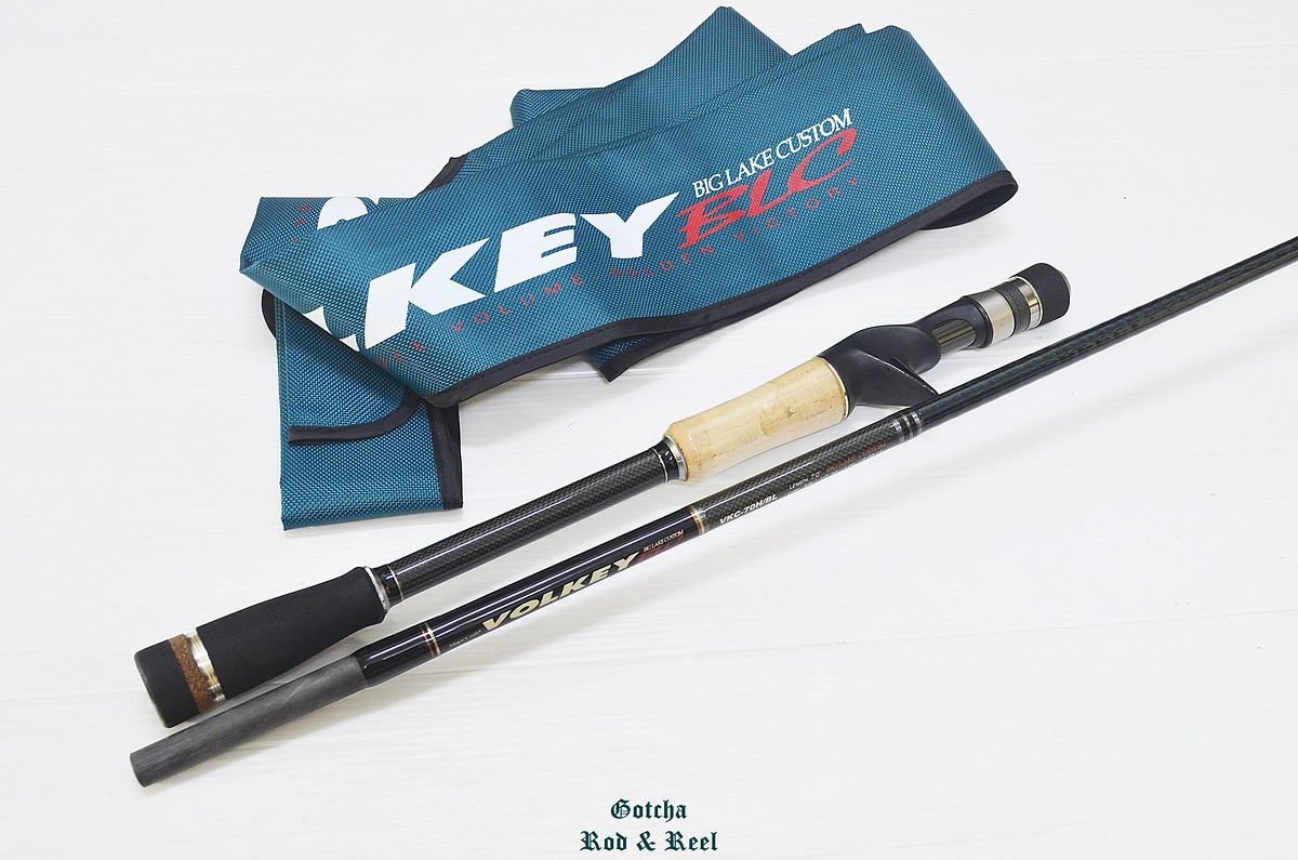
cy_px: 430
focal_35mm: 42
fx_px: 1511
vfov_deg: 31.8
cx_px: 649
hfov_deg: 46.5
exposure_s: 1/4
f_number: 6.3
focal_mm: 28
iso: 400
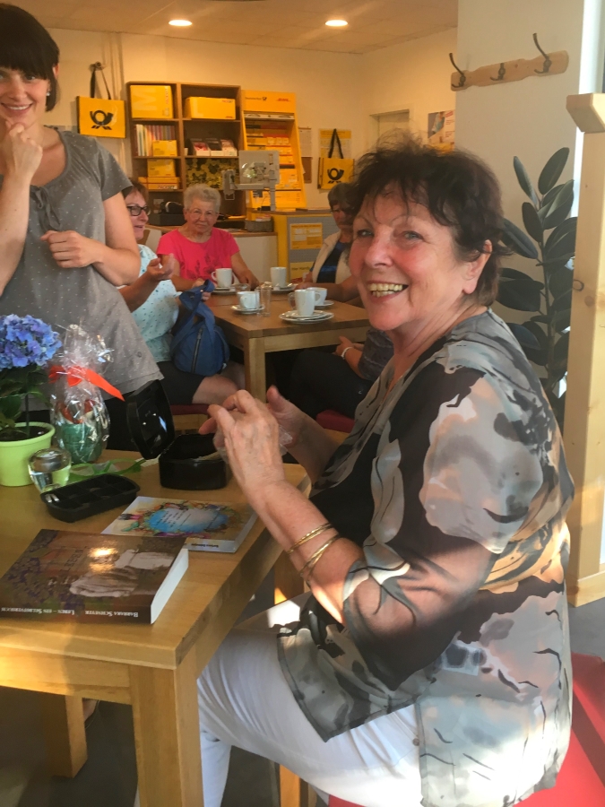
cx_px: 302
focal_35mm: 29
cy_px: 404
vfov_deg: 61.7
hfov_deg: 48.2
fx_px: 676
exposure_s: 1/33
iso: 32
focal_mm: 4.15
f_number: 2.2
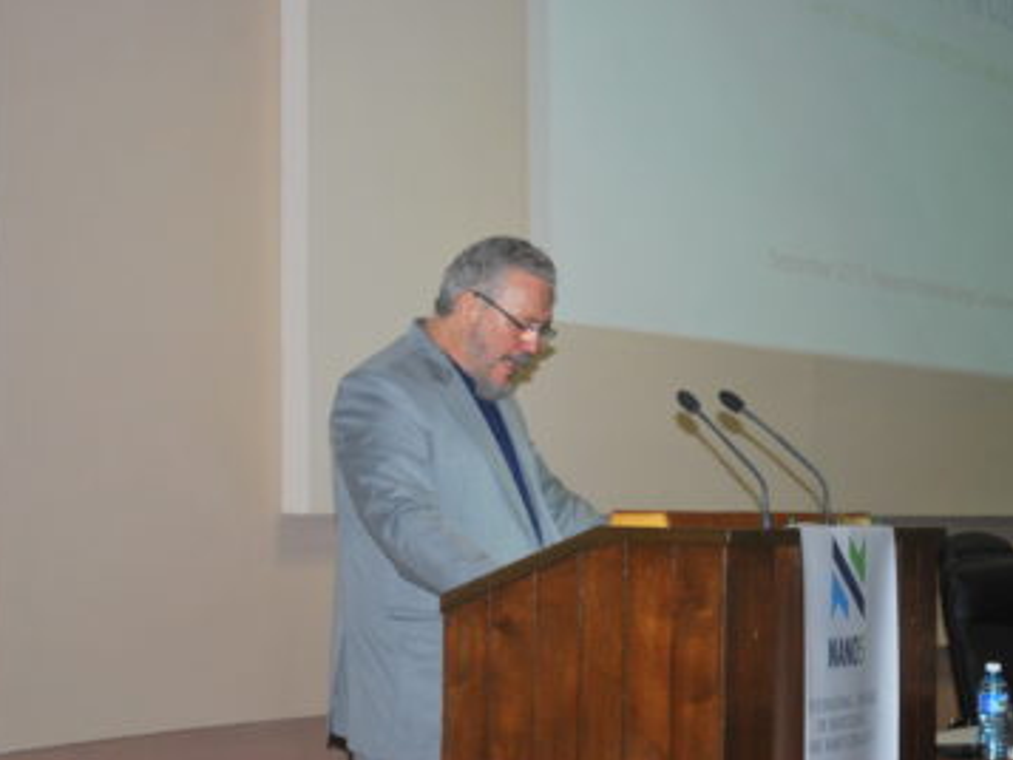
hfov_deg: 21.6
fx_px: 2651
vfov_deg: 16.3
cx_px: 519
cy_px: 377
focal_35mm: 91
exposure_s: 1/50
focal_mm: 55
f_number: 5.6
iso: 800
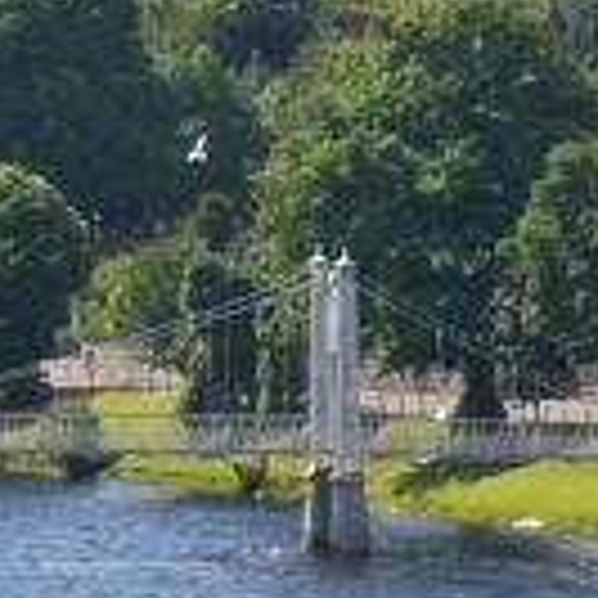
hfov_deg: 2.6
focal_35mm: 685
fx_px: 13388
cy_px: 362
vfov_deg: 2.6
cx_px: 535
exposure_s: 1/400
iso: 400
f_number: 11
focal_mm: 70
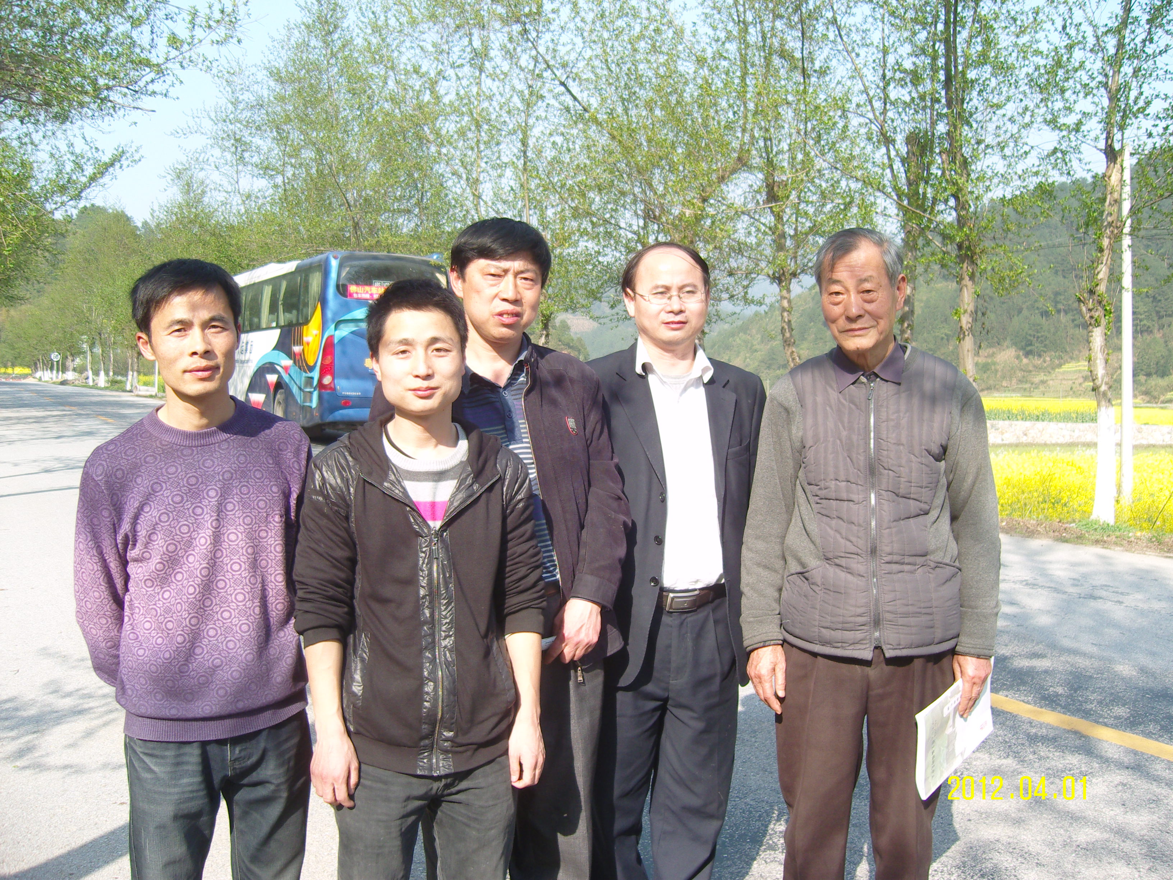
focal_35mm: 34
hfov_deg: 54.0
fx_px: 1152
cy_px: 440
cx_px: 586
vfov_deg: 41.8
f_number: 2.8
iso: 100
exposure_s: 1/500
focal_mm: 7.3
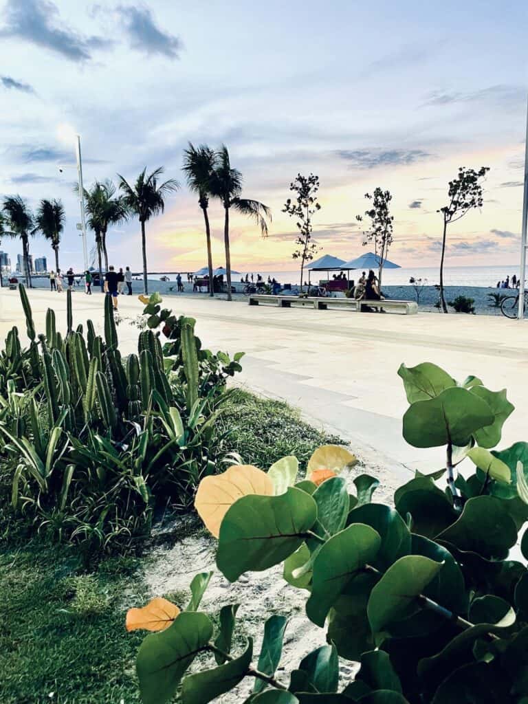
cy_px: 352
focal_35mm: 26
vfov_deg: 67.3
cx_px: 264
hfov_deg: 53.1
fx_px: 529
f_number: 1.6
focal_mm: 4.2
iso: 125
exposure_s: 1/77
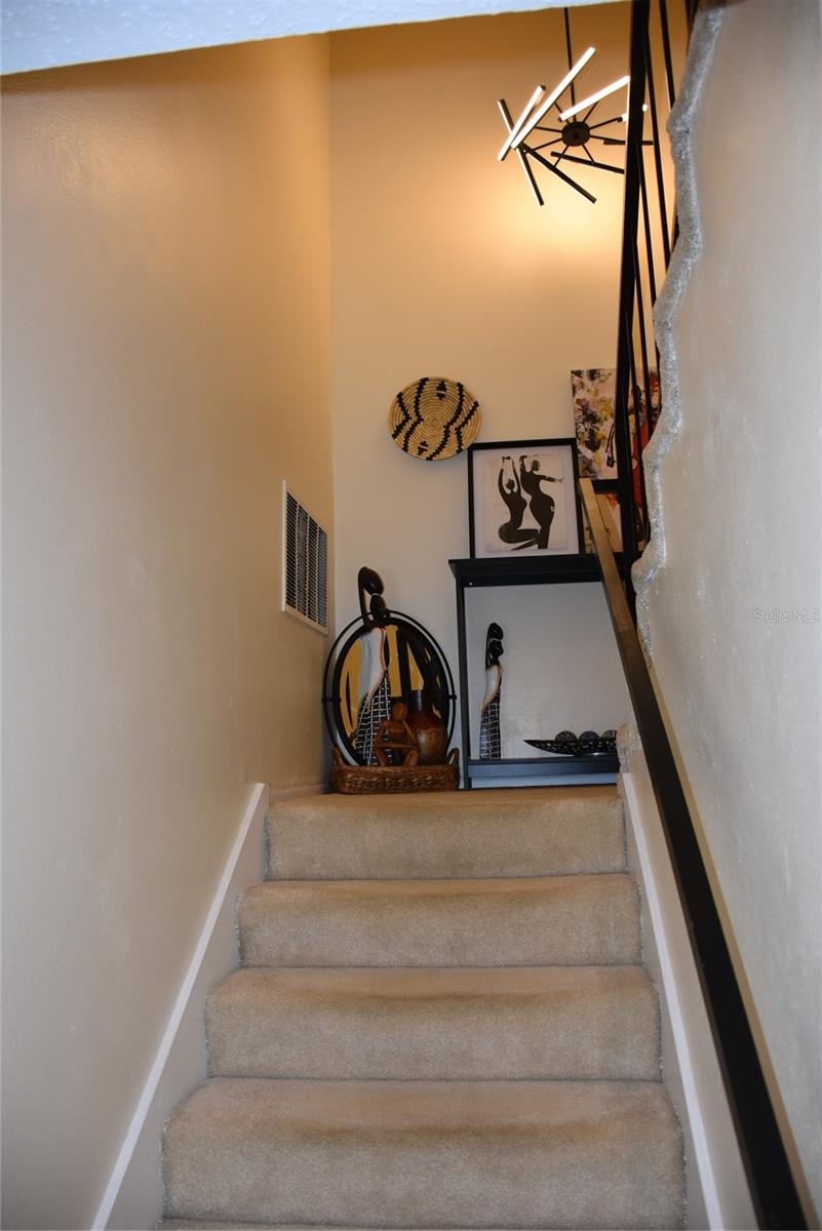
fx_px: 924
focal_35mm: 27
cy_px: 616
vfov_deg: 67.4
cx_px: 411
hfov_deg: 48.0
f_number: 3.5
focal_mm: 18
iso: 560
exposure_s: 1/125
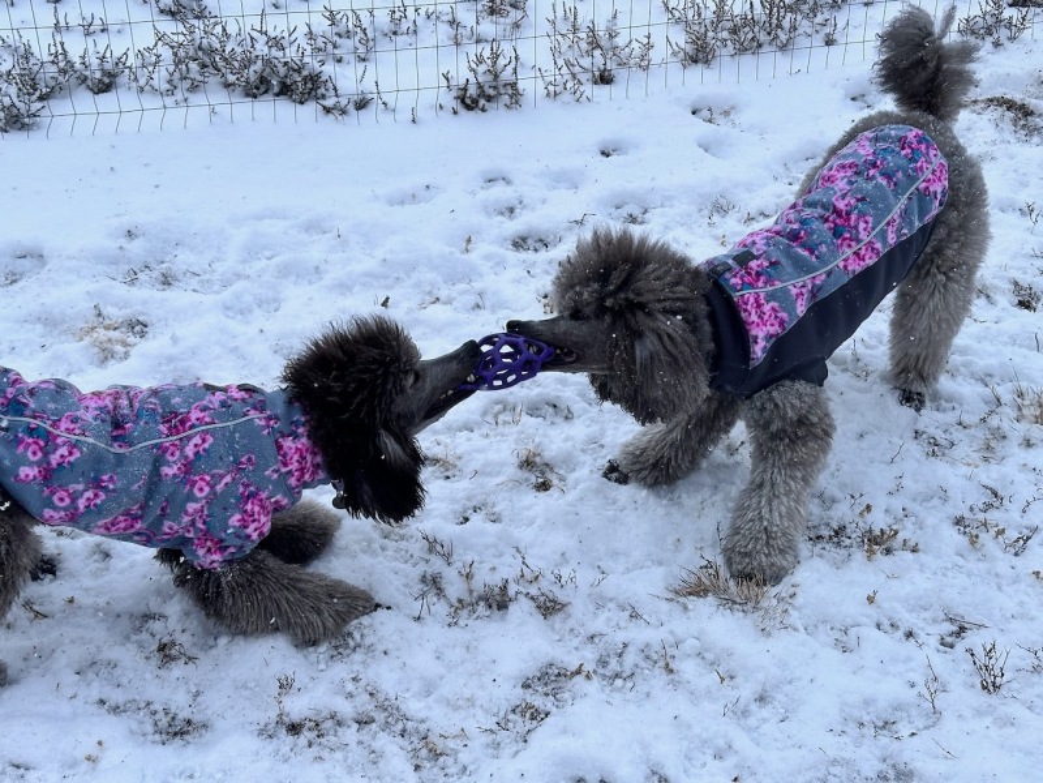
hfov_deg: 39.7
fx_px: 1446
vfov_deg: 30.3
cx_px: 522
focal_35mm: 48
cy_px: 392
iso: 64
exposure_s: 1/1171
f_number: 1.78
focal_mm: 6.86
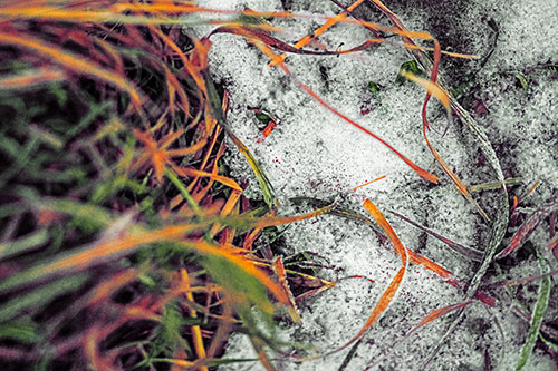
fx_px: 3254
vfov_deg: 6.5
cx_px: 279
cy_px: 186
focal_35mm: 210
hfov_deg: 9.8
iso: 5000
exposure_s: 1/800
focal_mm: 210
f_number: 6.3
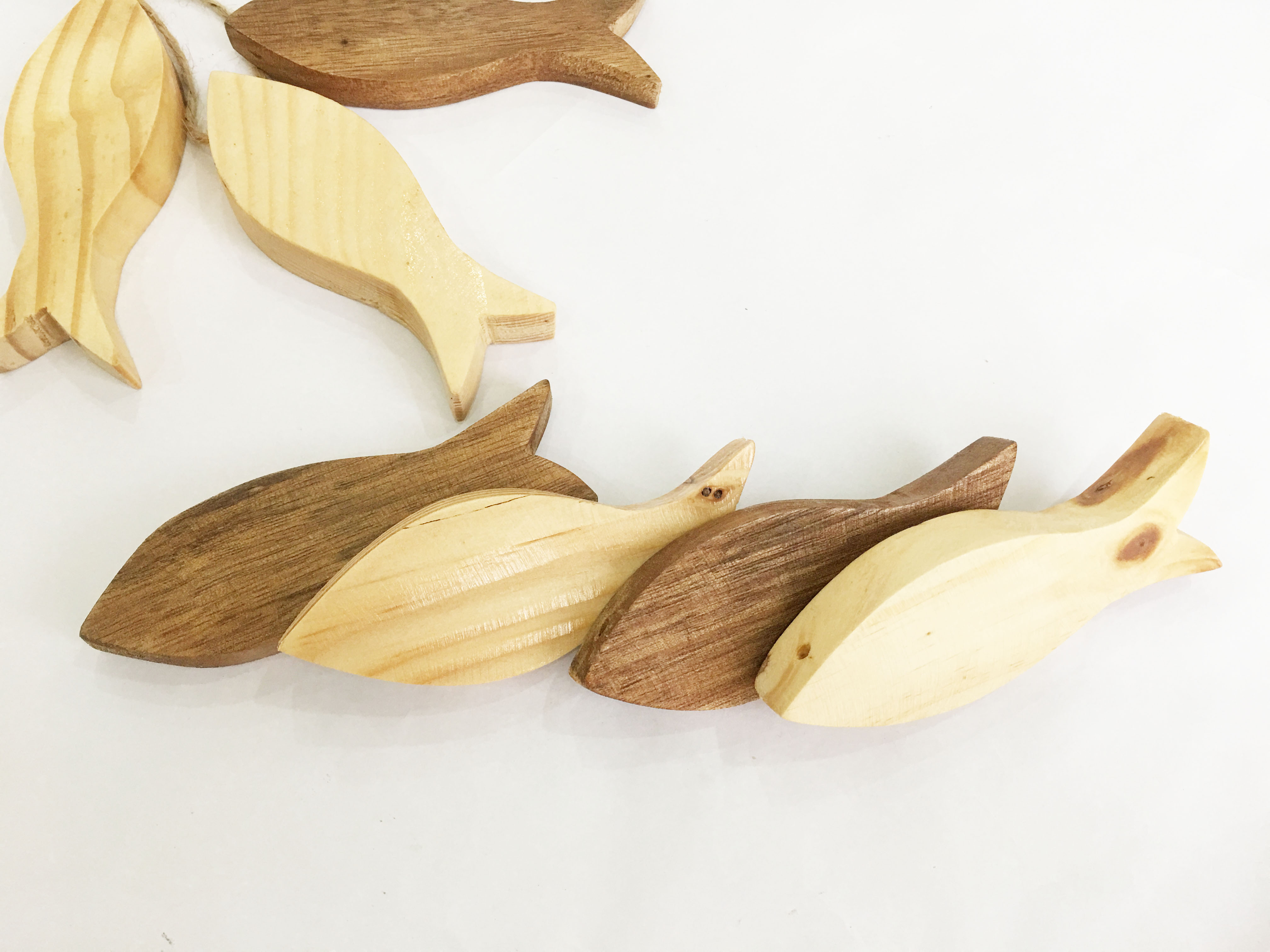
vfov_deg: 48.2
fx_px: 1064
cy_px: 476
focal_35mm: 29
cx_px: 635
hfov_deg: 61.7
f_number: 2.2
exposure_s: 1/33
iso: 50
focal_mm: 4.15
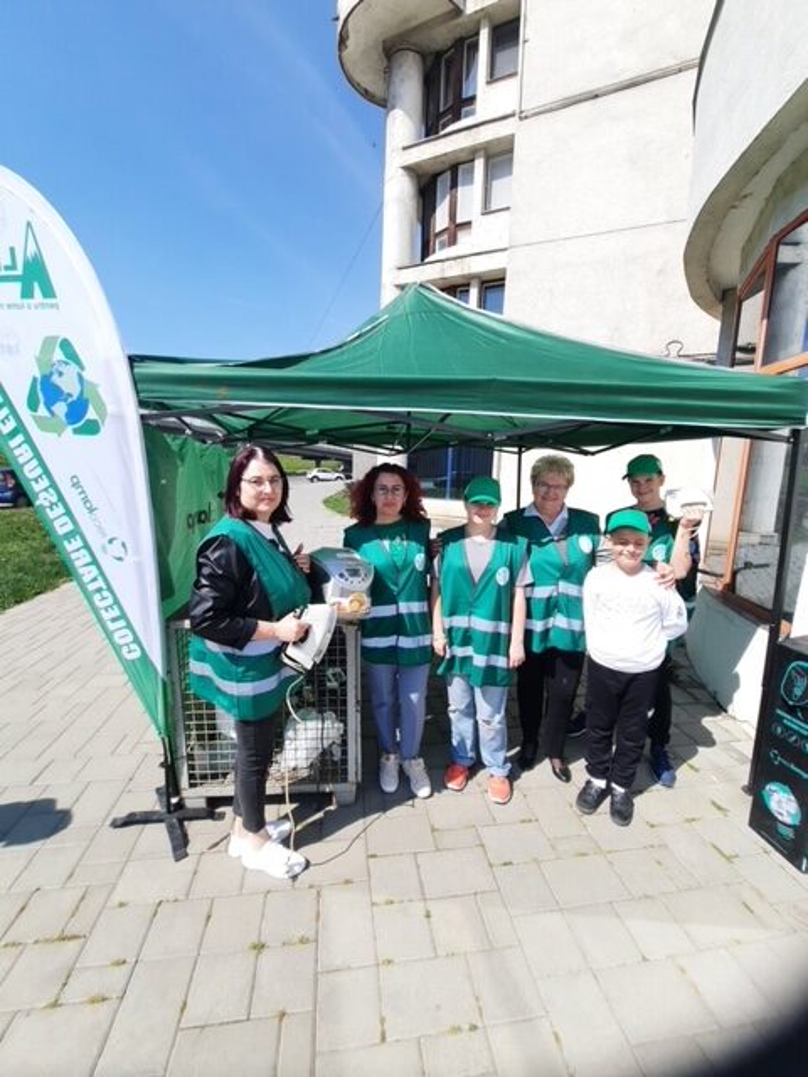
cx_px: 404
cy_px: 538
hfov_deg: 89.9
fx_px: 405
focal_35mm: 13
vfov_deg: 106.2
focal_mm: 1.74
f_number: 2.2
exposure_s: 1/1035
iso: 40
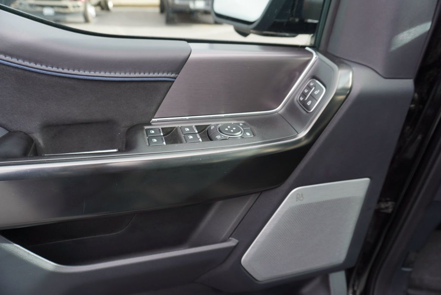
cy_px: 148
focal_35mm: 24
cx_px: 220
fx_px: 294
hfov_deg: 73.7
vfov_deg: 53.2
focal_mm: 16
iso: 100
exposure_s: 1/80
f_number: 4.5
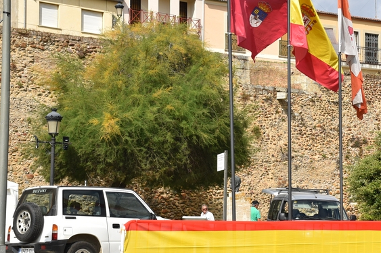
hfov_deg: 21.1
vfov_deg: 14.2
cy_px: 121
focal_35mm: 96
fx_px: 1016
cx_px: 290
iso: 200
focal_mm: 40
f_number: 10
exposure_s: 1/400
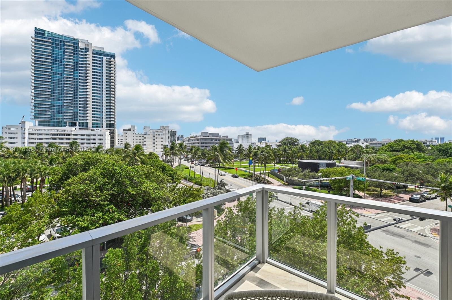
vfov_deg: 77.2
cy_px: 150
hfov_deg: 100.5
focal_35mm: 15
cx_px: 226
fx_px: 188
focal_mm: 15
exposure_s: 1/640
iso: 100
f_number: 7.1
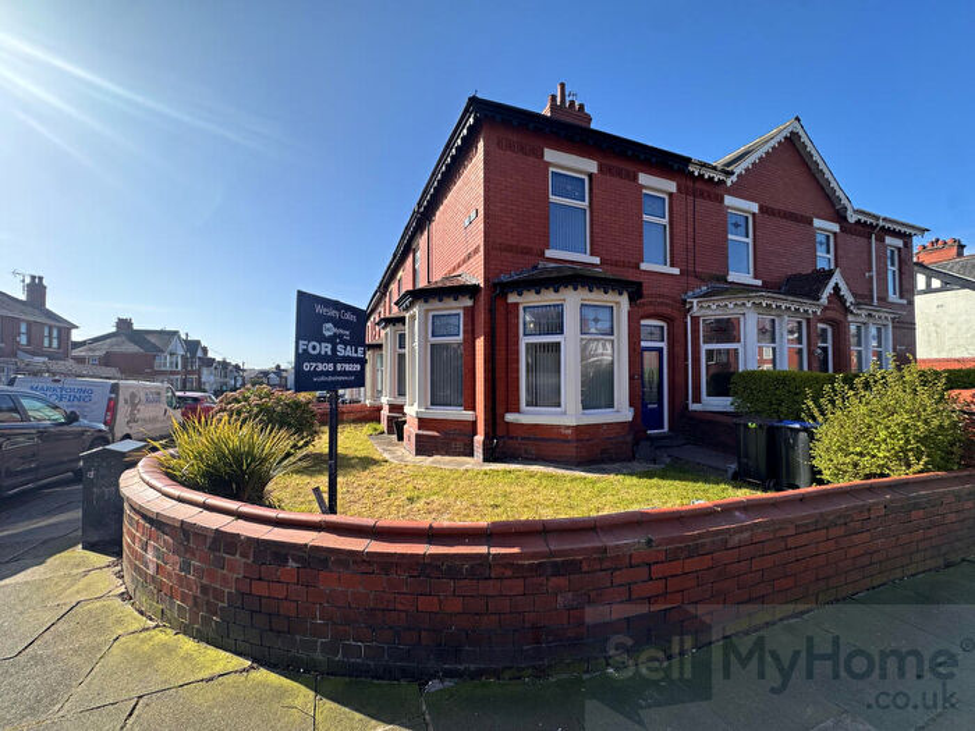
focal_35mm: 14
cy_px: 366
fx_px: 394
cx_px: 488
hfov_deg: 102.1
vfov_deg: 85.7
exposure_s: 1/980
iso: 50
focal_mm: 2.22
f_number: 2.2
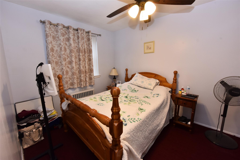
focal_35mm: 14
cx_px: 120
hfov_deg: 104.3
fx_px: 93
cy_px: 80
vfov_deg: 81.2
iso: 1000
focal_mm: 14
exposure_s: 1/60
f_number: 7.1
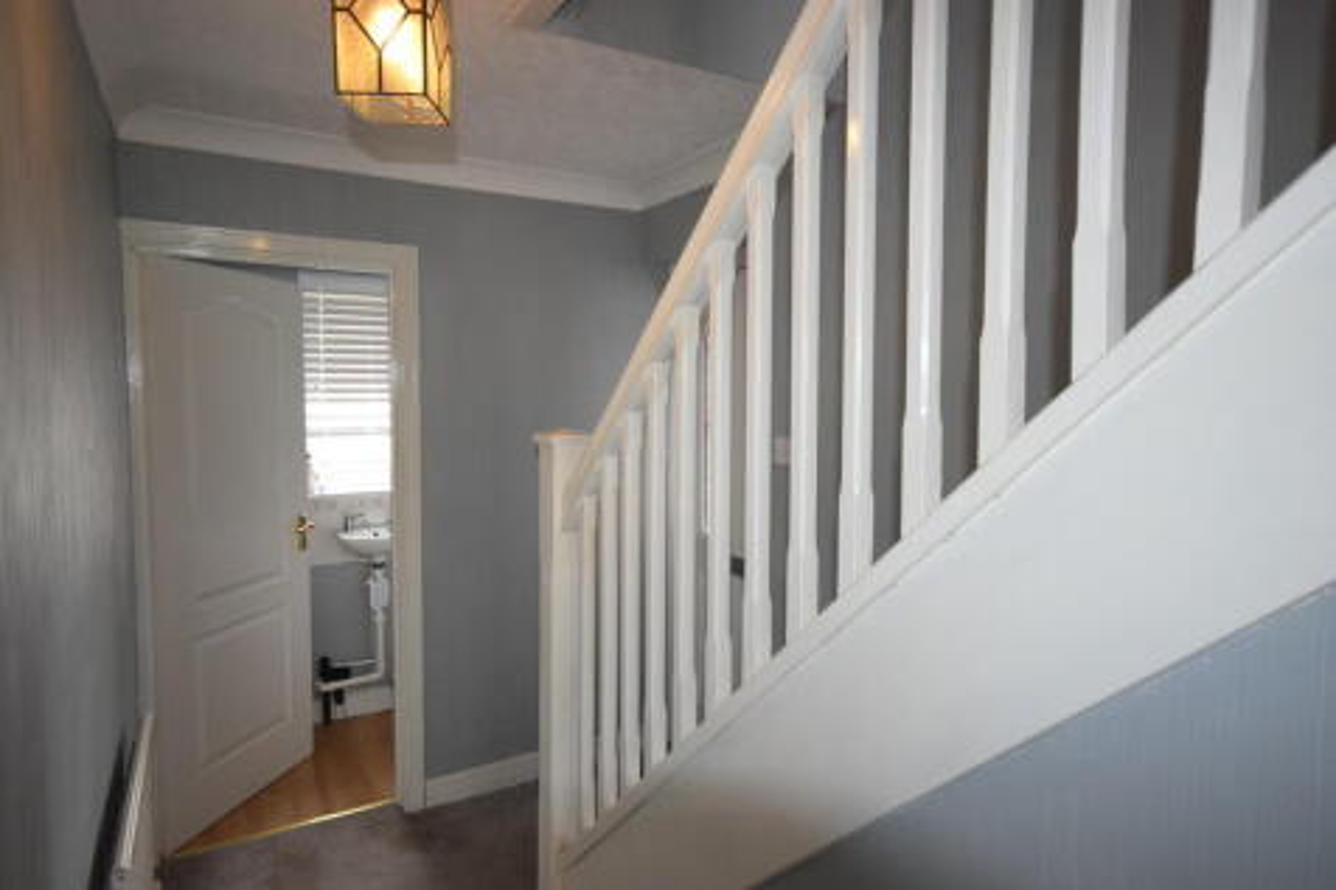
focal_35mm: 21
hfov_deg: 81.2
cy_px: 445
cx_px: 668
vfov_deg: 59.5
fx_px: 779
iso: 2200
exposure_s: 1/60
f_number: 4.8
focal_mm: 14
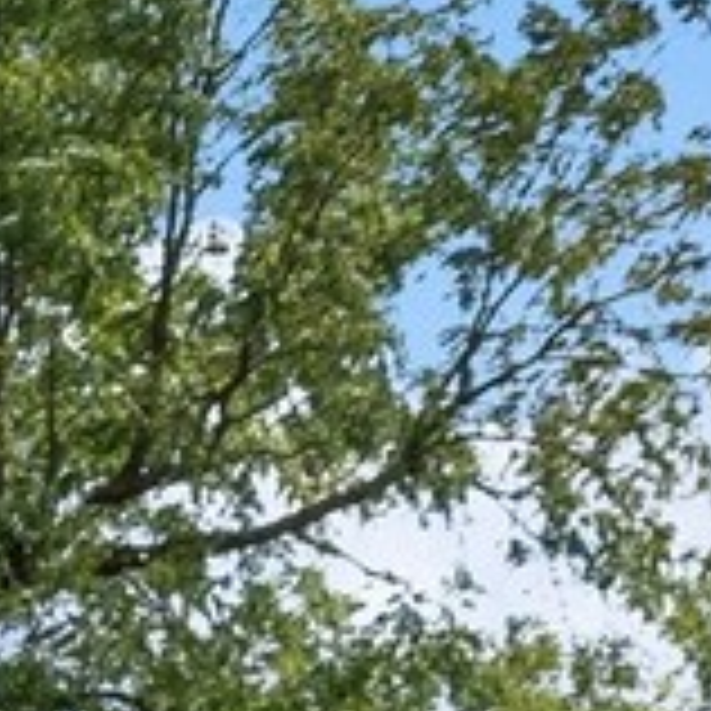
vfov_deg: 5.4
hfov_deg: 5.5
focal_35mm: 314
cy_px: 1616
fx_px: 7297
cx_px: -698
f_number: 8
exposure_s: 1/320
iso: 320
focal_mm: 24
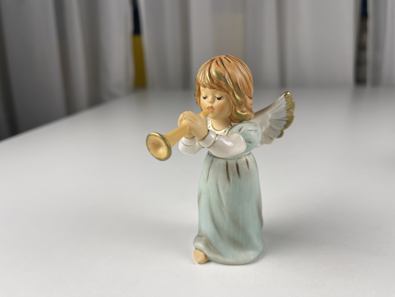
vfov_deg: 54.9
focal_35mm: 25
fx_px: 285
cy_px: 148
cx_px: 198
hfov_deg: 69.4
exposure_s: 1/225
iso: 32
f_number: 1.6
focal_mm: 5.1
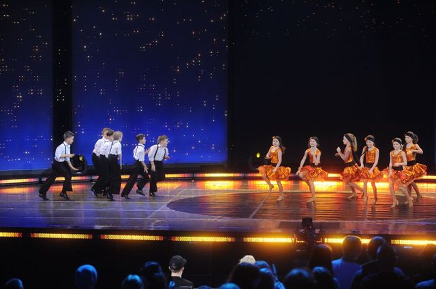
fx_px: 1572
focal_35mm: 130
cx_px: 218
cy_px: 144
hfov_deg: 15.8
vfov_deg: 10.5
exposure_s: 1/250
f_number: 4
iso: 2500
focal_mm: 130
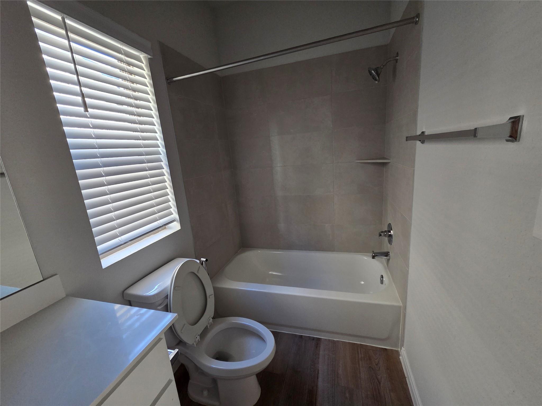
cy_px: 203
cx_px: 271
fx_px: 204
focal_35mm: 13
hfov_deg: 106.2
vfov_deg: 89.9
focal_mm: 2.2
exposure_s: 1/60
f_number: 2.2
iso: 500
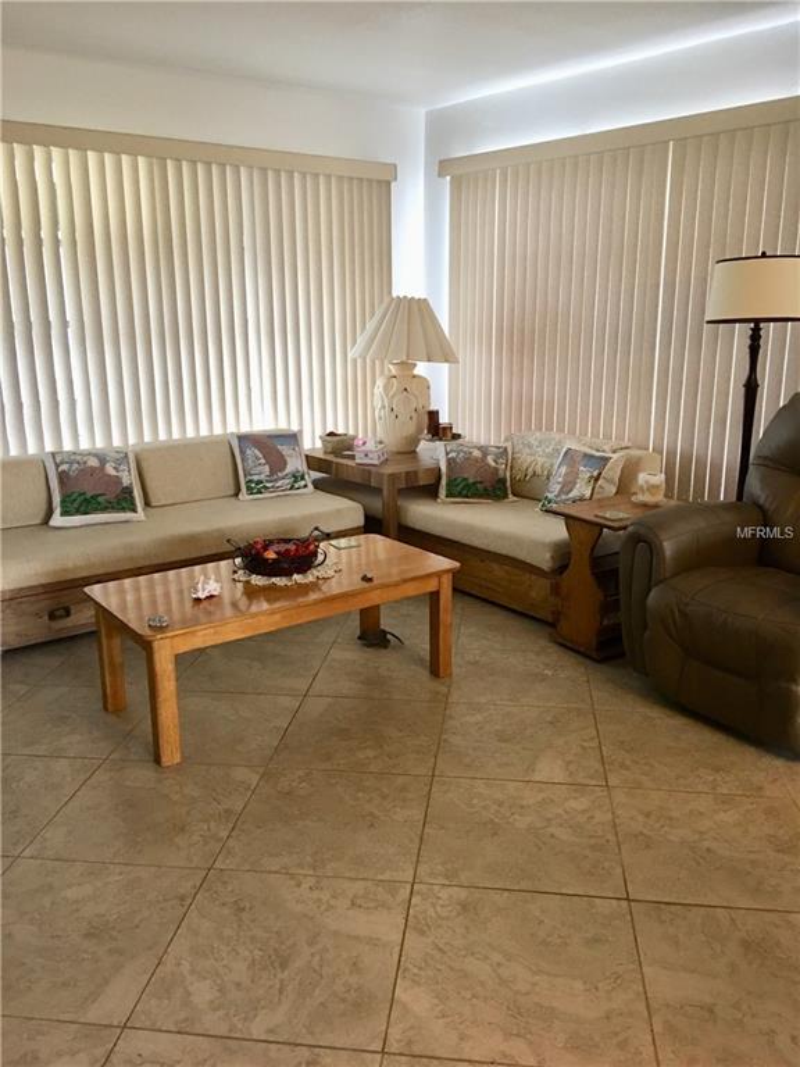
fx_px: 894
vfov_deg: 61.7
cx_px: 400
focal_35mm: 29
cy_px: 534
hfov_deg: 48.2
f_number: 2.2
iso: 80
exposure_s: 1/15
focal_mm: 4.15
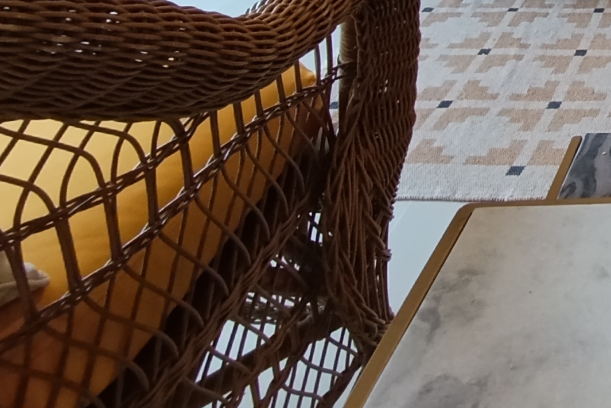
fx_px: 866
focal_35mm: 51
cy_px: -234
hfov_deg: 29.1
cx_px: 847
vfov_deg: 21.4
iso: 250
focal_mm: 1.65
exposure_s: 1/100
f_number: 2.2
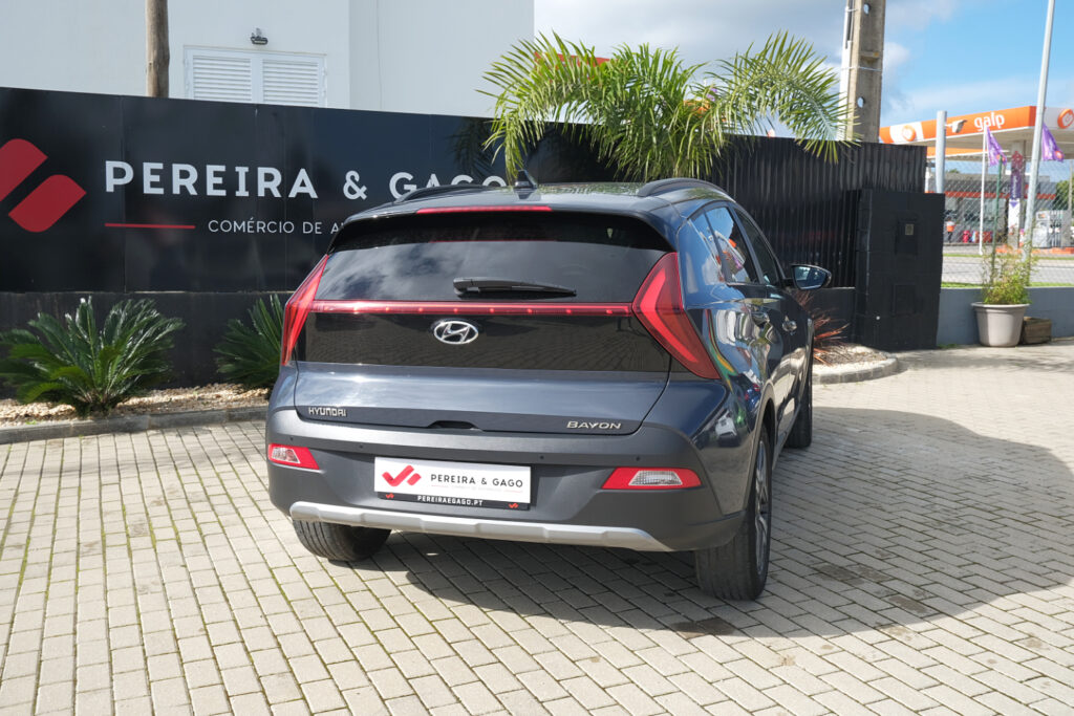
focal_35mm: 33
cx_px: 537
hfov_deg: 57.2
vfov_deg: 40.0
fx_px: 985
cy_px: 358
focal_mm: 22.1
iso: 160
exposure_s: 1/180
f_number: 9
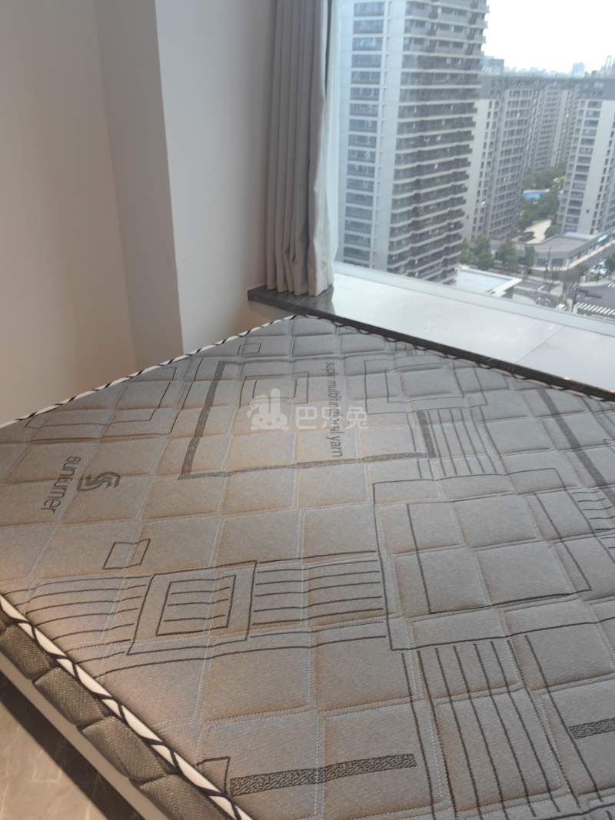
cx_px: 308
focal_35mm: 27
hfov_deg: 51.3
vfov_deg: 65.3
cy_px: 410
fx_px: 640
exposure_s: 1/100
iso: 100
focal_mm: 5.75
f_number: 2
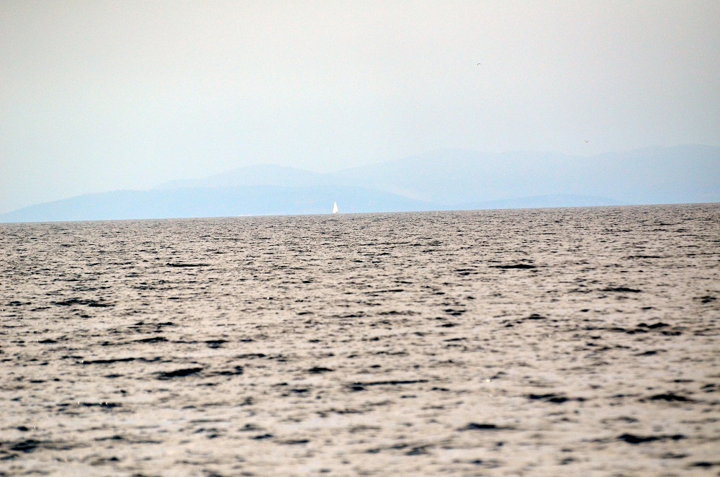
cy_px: 238
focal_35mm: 345
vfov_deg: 4.0
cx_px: 360
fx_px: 6885
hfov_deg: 6.0
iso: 720
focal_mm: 230
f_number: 5.3
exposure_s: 1/8000
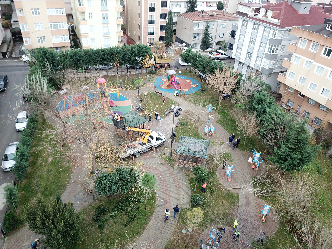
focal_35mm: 26
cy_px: 124
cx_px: 166
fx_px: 249
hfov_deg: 67.3
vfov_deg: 53.1
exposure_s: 1/100
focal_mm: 4.73
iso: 113
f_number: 2.2
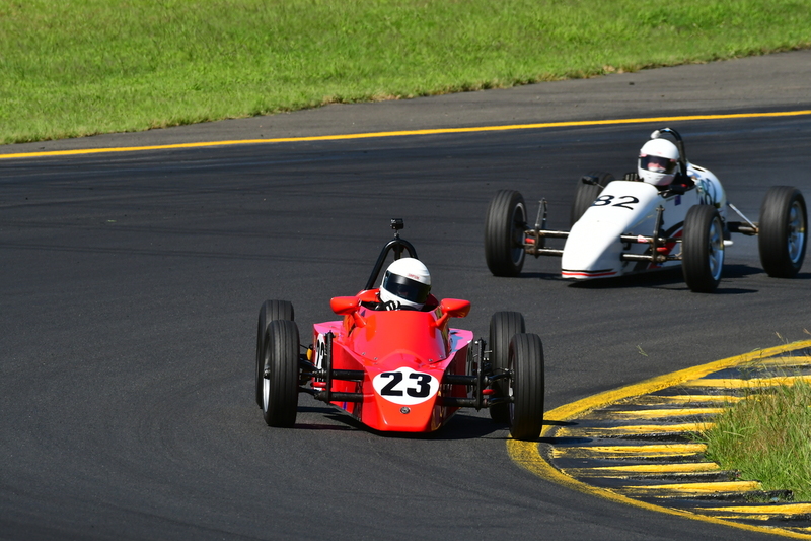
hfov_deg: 3.1
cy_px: 270
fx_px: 15202
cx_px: 406
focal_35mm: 675
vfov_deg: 2.0
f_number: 11
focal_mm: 450
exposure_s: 1/640
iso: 400
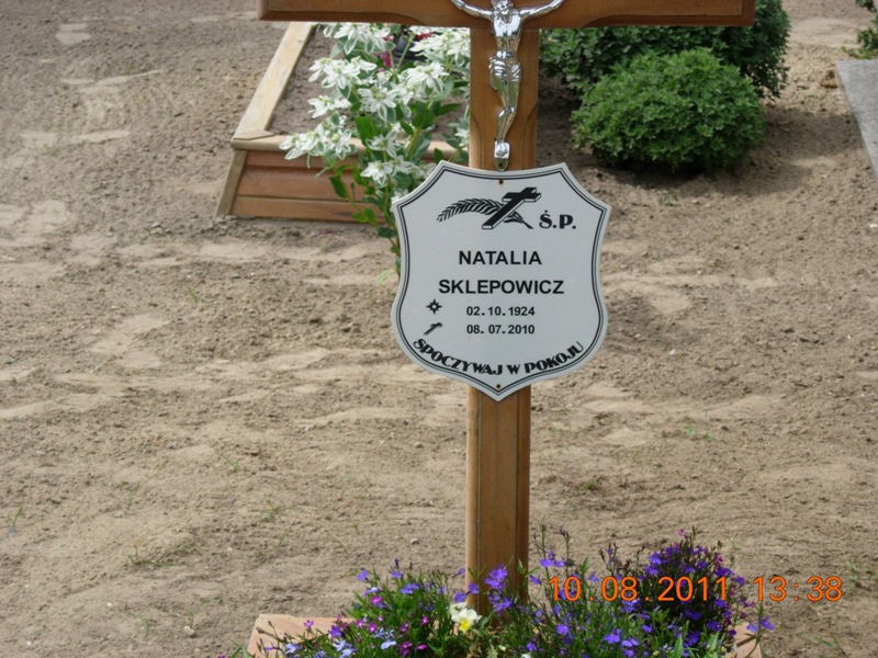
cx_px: 439
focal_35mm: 113
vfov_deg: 13.1
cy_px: 329
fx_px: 2866
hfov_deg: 17.4
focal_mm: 23.4
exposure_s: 1/645
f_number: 4.9
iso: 64
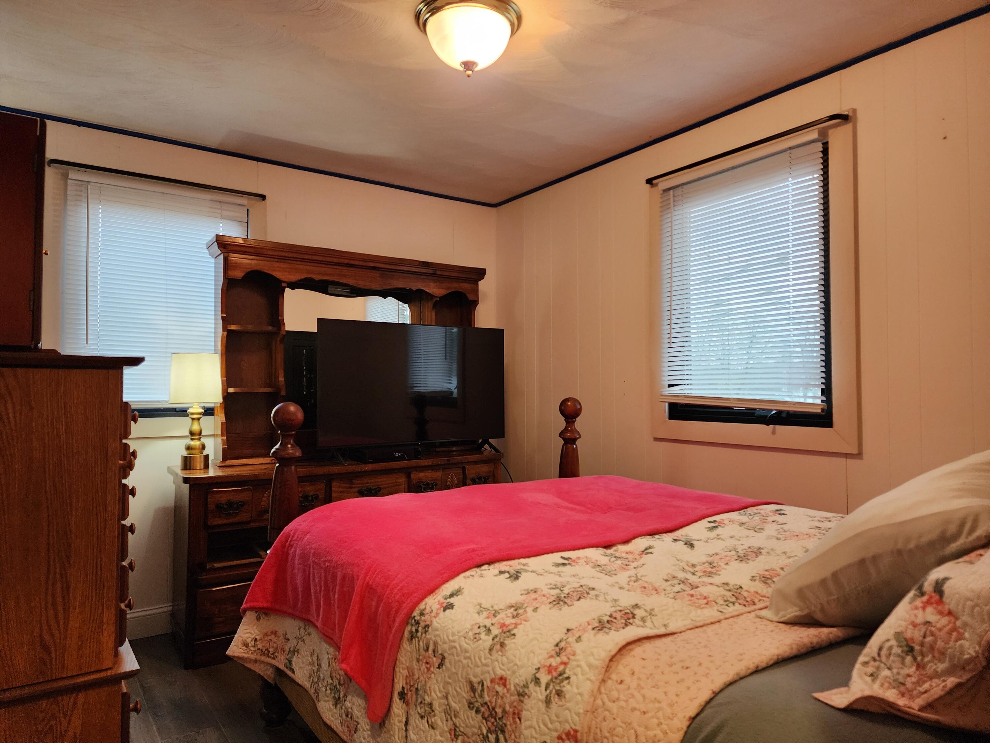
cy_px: 372
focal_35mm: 23
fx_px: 658
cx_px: 495
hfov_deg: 73.9
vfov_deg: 58.9
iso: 500
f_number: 1.8
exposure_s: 1/120
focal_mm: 6.4
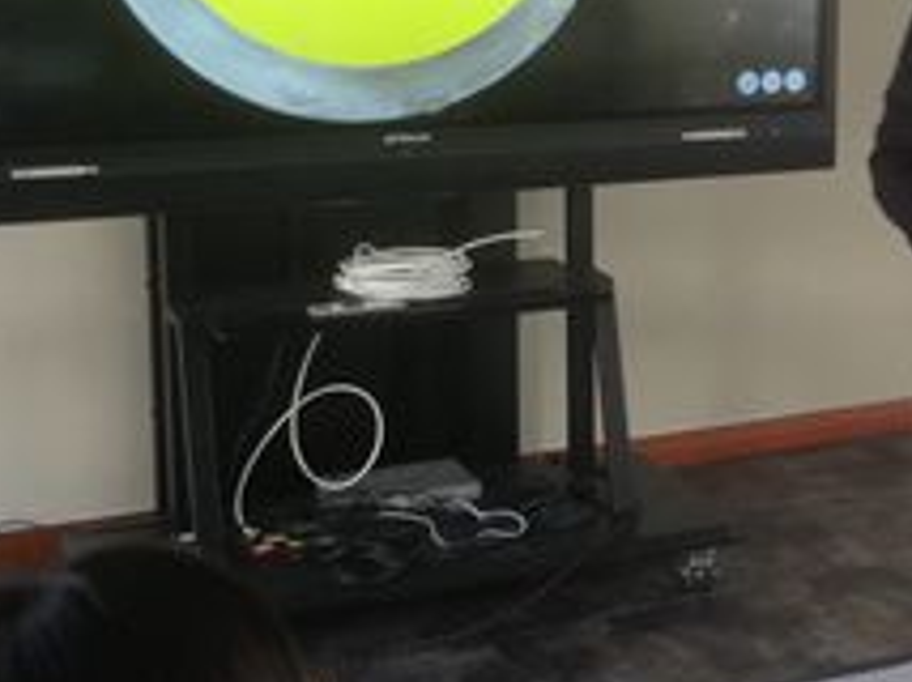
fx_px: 2237
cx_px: 933
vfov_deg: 17.2
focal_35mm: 85
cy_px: 181
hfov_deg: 22.1
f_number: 2.4
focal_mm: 3.3
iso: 40
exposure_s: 1/24
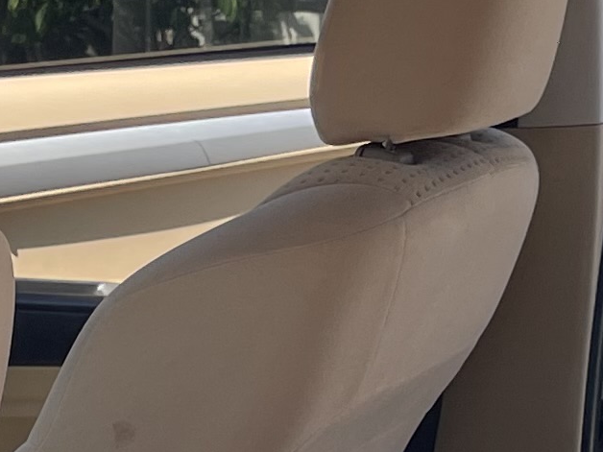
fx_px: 2909
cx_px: 396
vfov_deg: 8.7
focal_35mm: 167
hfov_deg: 11.8
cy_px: 601
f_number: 1.6
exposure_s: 1/801
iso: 32
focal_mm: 5.1
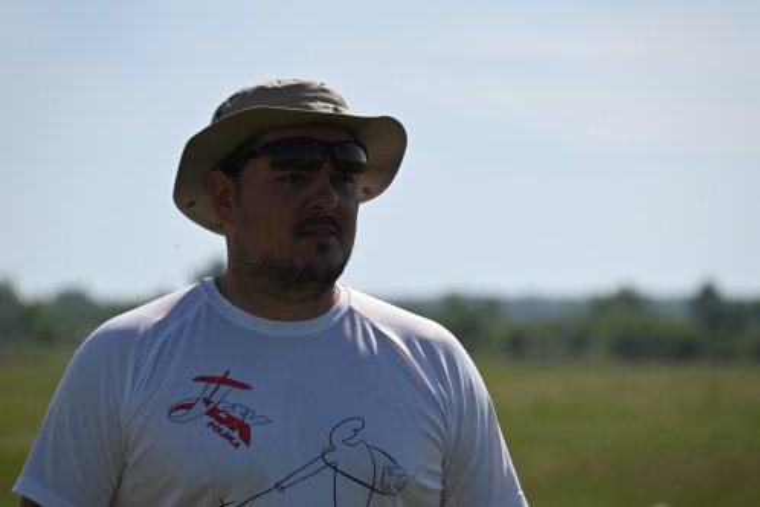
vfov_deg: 4.6
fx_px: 6333
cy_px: 254
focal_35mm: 300
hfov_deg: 6.9
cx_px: 380
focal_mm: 200
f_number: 7.1
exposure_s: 1/3200
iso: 320
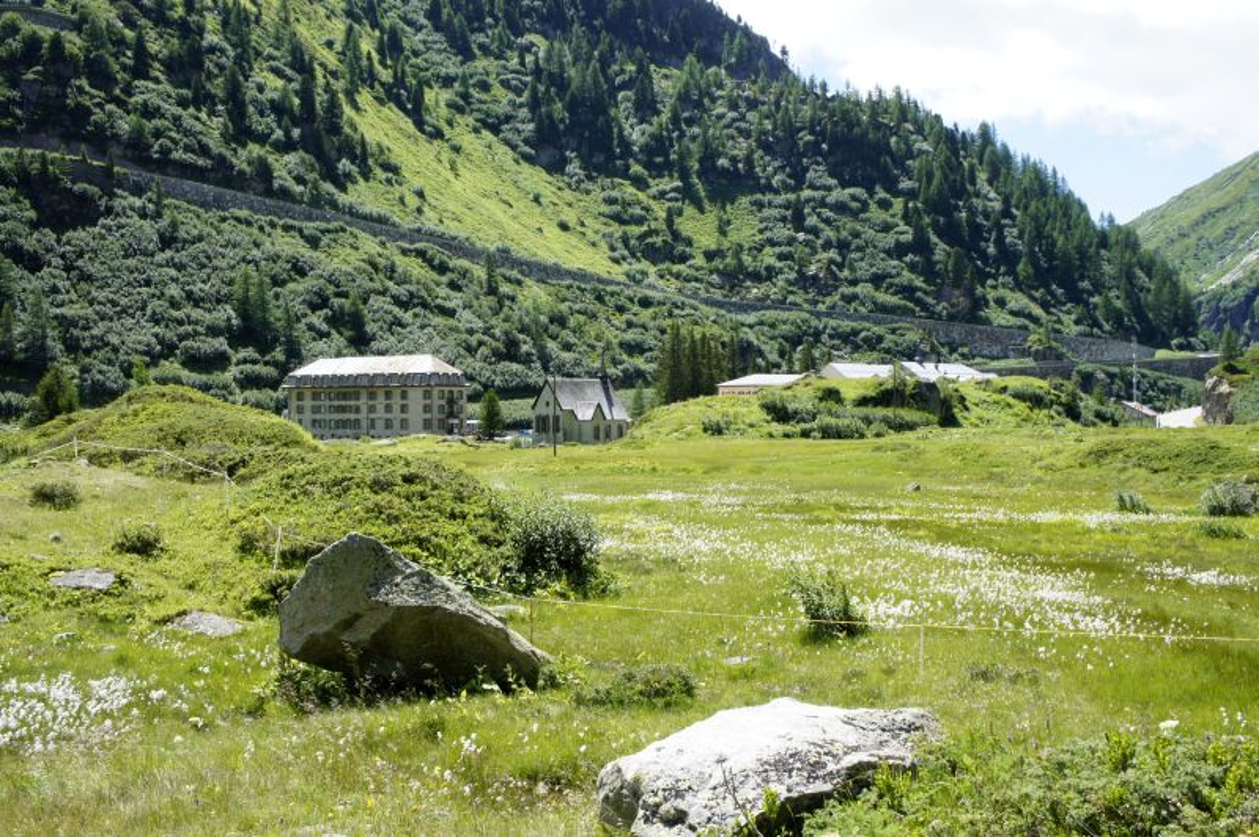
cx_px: 630
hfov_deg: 51.3
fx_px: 1310
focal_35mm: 38
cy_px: 418
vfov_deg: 35.4
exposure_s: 1/80
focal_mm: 25
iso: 200
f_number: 11
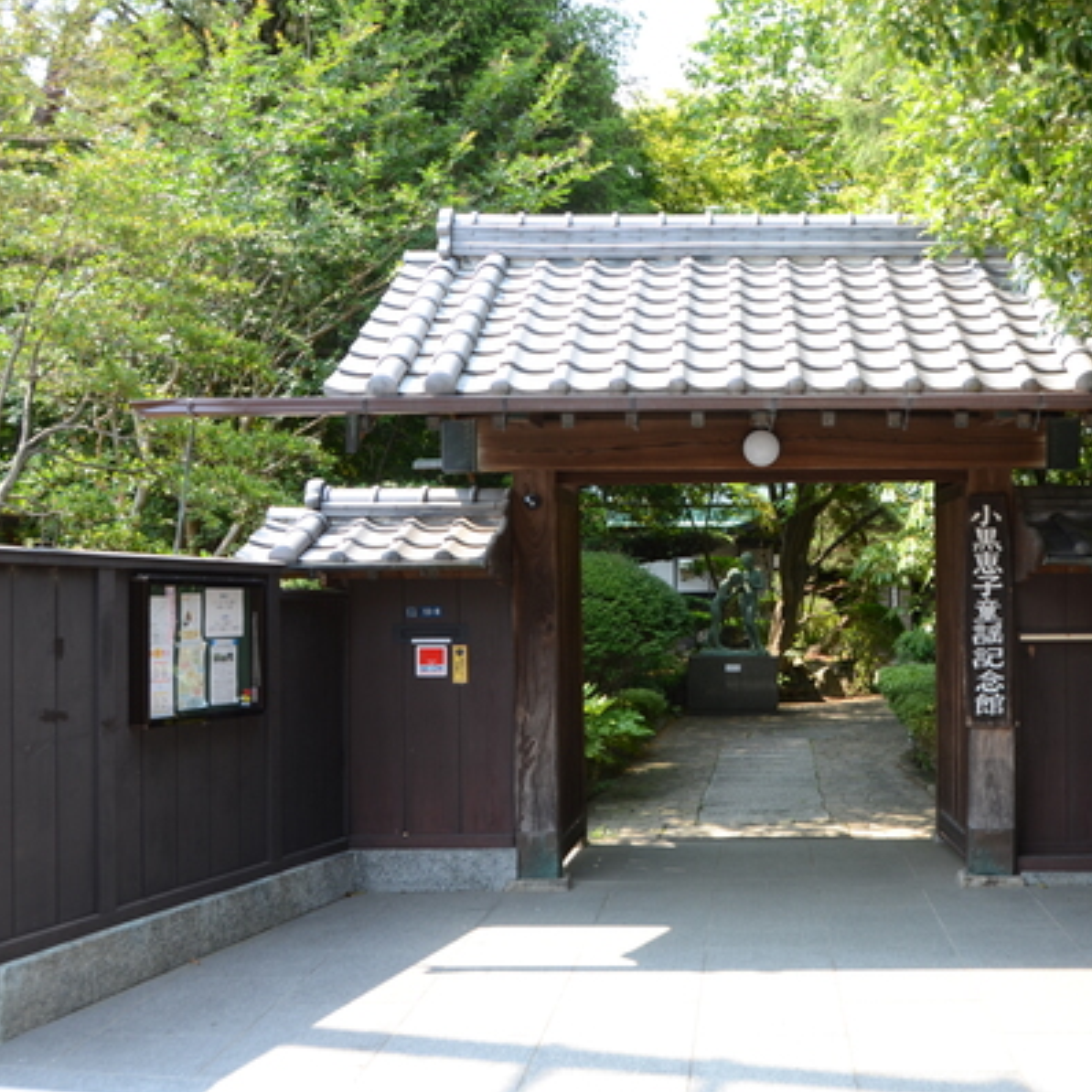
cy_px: 549
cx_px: 774
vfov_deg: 42.8
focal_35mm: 39
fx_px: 1392
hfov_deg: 41.9
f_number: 5.6
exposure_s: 1/125
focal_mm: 20
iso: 200
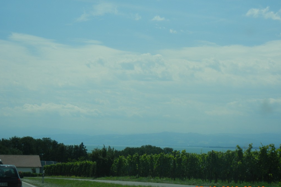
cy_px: 106
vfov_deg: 16.9
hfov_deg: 25.1
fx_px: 632
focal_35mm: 81
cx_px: 140
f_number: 8.6
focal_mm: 13.9
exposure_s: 1/580
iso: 160
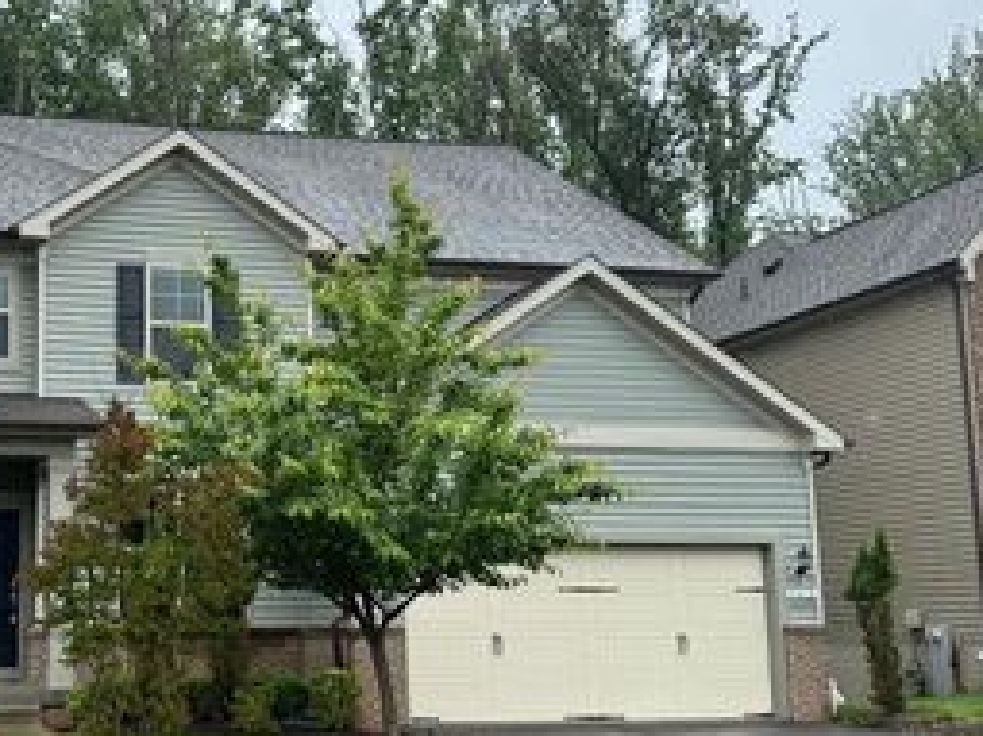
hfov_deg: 38.6
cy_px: 430
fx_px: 1334
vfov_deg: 30.8
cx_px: 170
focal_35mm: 47
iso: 80
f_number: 1.78
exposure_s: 1/1456
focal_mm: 6.76
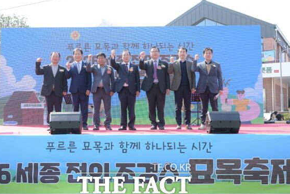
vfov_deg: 33.4
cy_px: 92
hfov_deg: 48.4
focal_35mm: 40
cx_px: 134
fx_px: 322
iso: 1250
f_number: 8
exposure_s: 1/640
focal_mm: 35
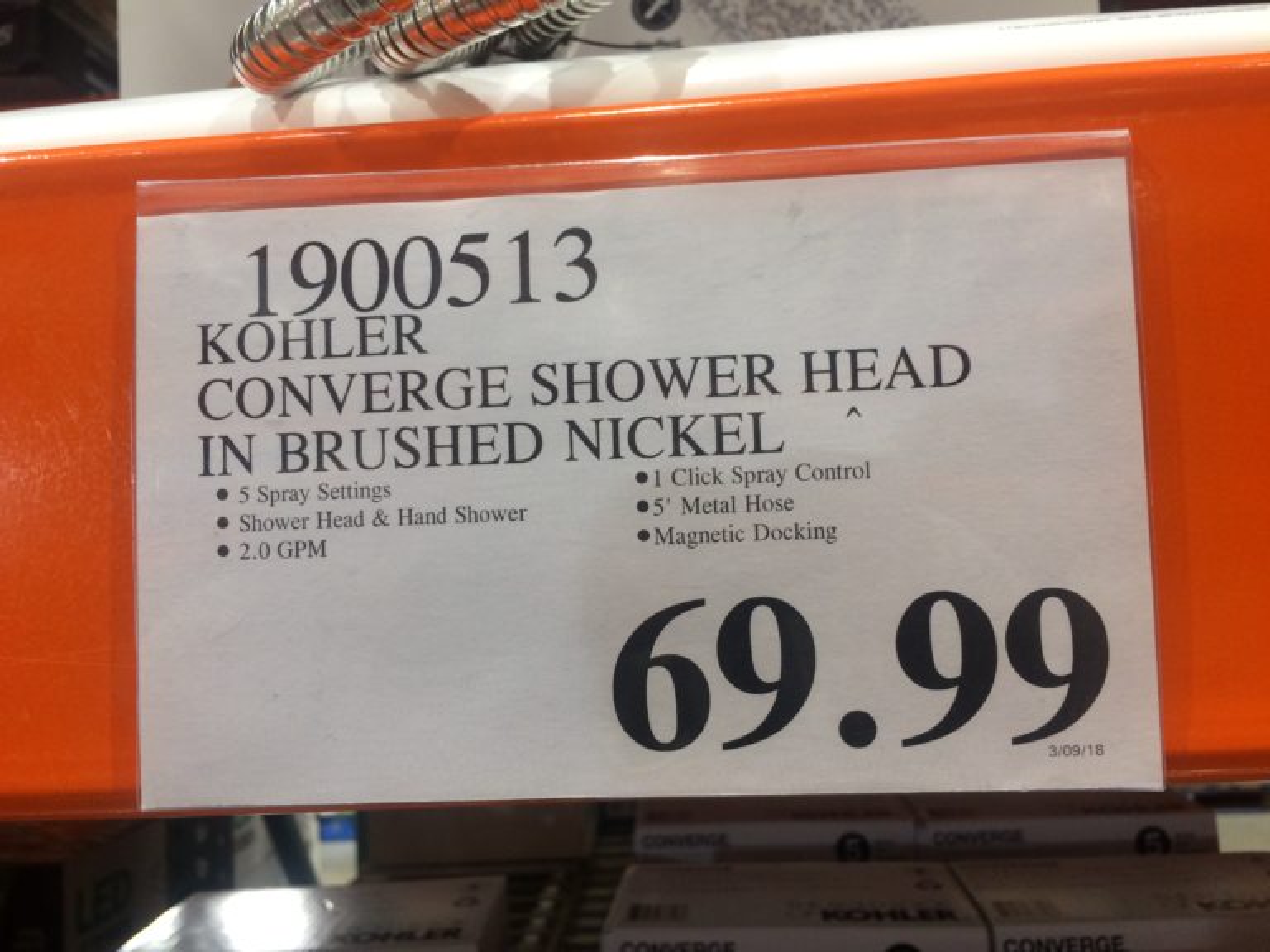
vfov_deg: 48.2
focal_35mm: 29
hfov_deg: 61.7
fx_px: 1064
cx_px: 635
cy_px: 476
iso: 80
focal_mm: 4.15
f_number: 2.2
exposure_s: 1/30
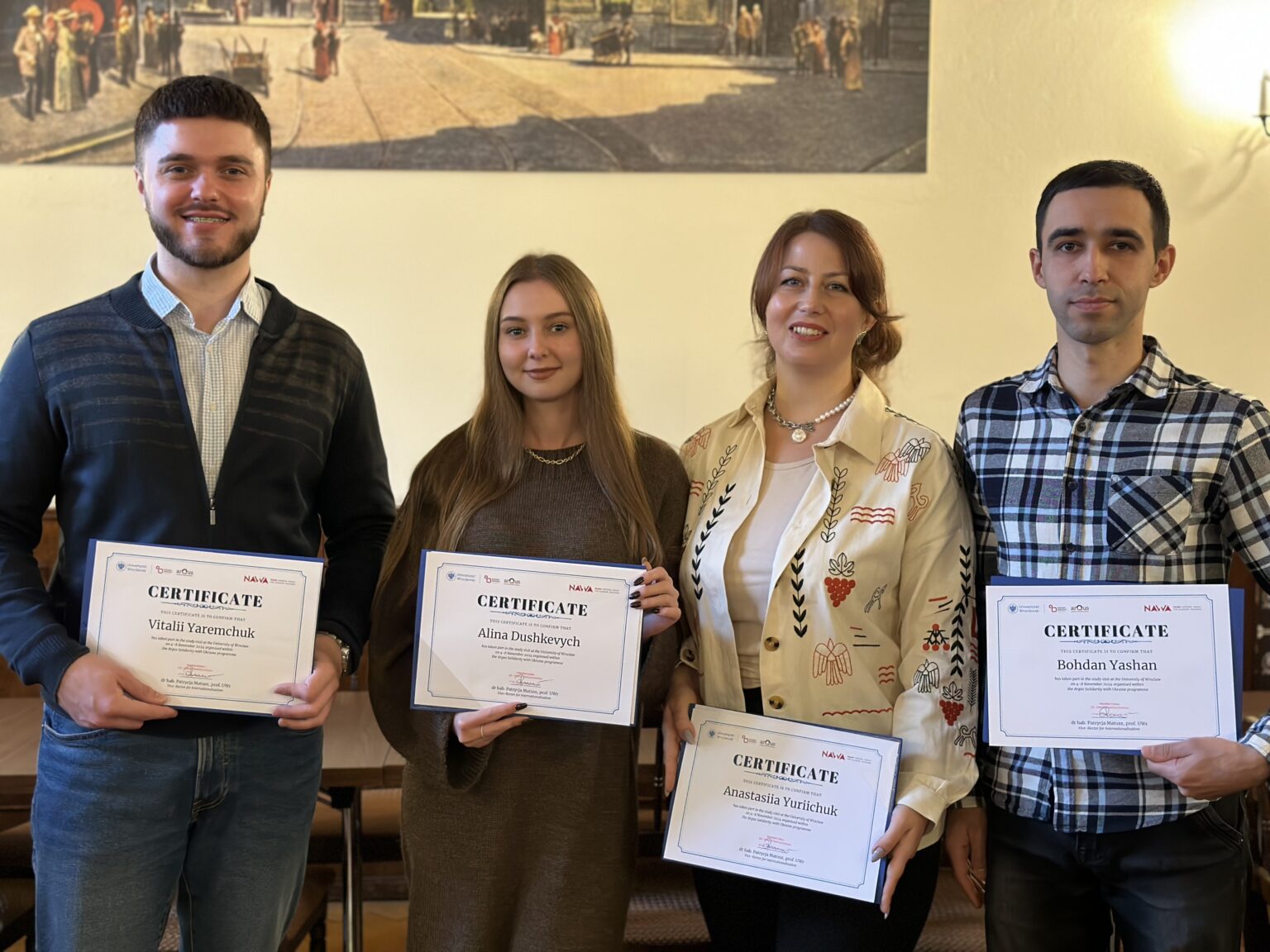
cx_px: 635
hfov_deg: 39.7
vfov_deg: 30.3
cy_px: 476
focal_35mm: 48
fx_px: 1761
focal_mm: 6.86
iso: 320
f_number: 1.78
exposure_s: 1/33
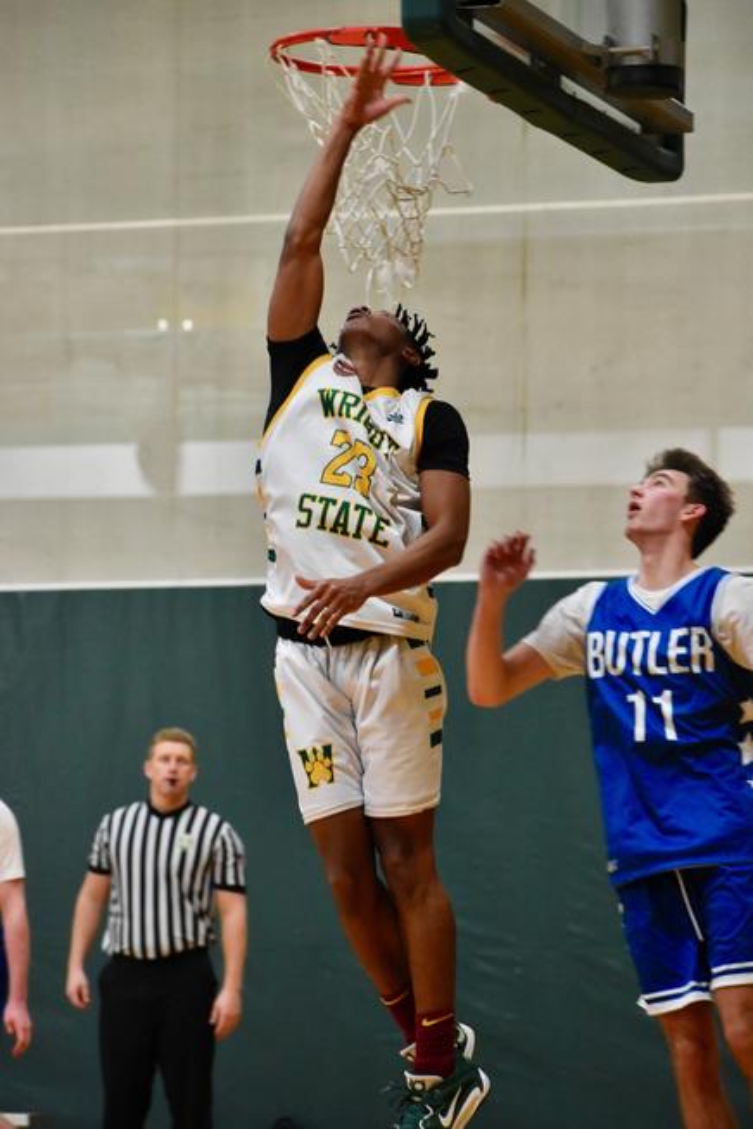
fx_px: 5176
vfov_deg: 12.5
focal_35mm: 165
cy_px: 564
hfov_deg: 8.3
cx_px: 376
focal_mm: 110
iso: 3200
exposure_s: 1/200
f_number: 4.8
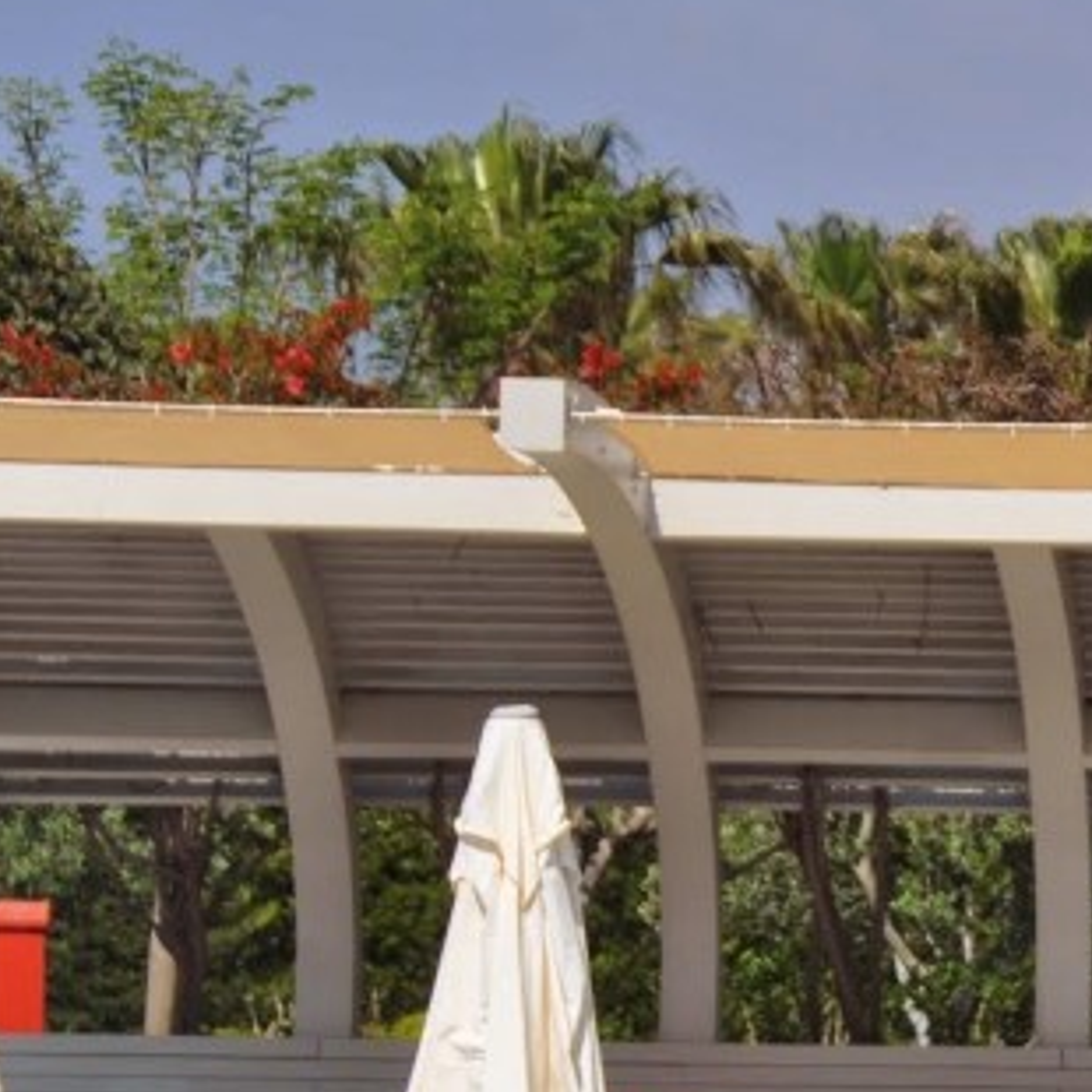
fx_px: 10457
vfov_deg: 6.0
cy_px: 909
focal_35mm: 293
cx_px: 1781
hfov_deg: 5.9
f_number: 6.3
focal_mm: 62
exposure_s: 1/640
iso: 100
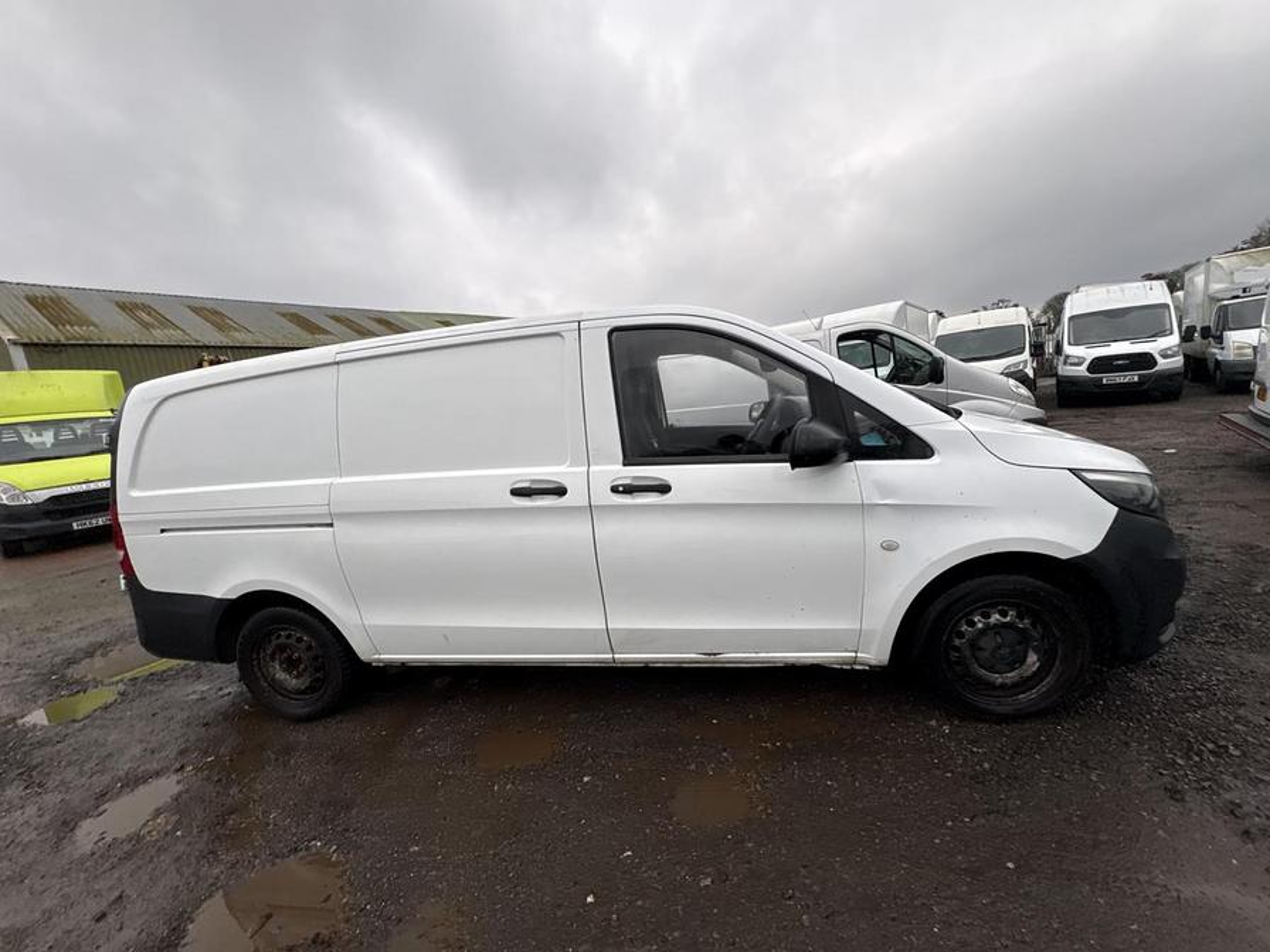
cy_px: 476
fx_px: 514
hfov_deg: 102.1
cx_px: 635
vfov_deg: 85.7
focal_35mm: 14
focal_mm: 2.22
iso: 40
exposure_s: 1/109
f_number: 2.2
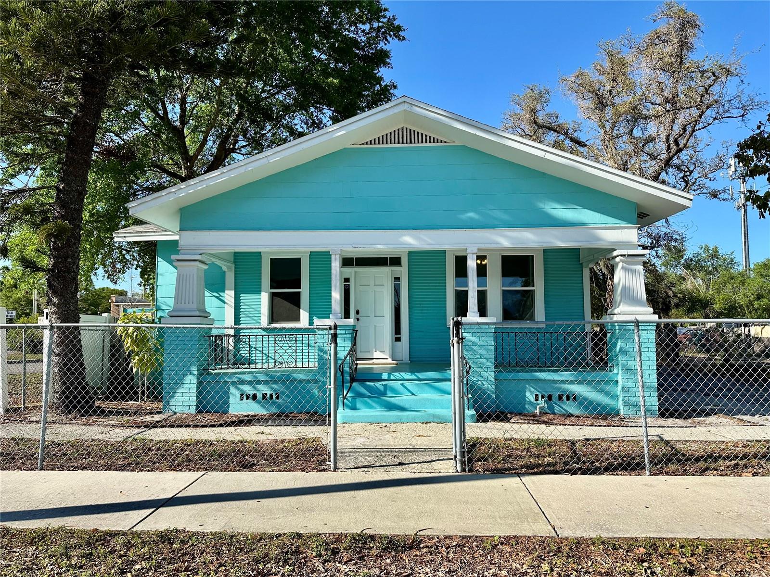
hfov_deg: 71.6
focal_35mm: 24
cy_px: 288
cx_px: 385
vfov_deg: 56.8
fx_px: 534
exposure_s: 1/3472
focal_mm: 6.86
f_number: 1.78
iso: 80
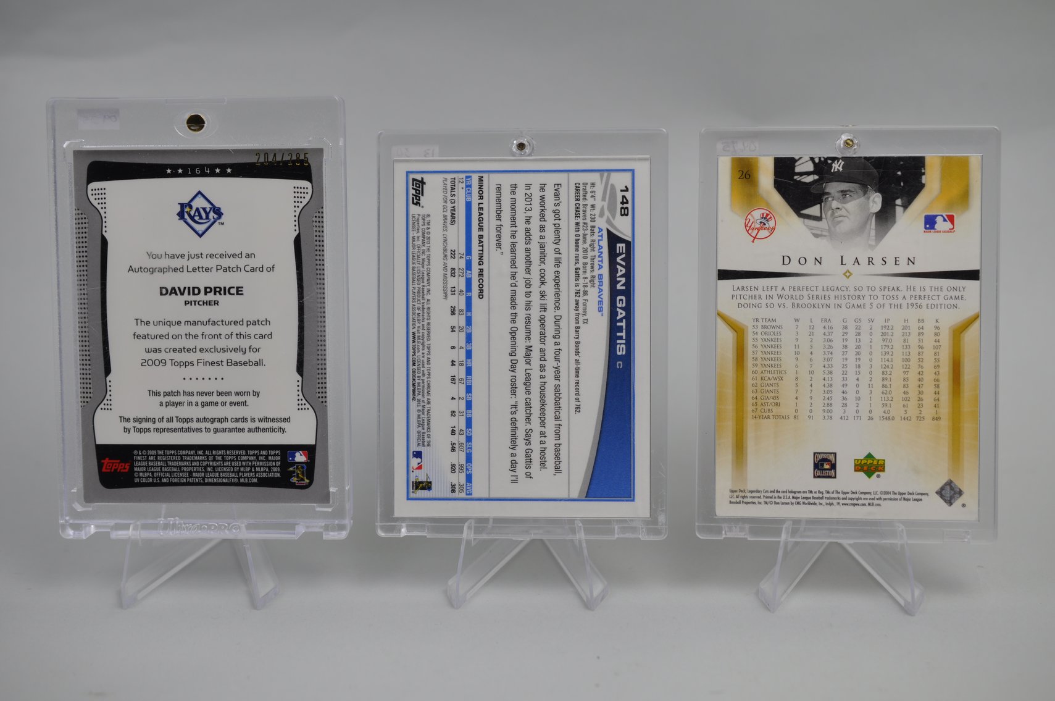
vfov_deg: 22.6
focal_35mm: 60
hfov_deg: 33.4
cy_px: 350
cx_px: 528
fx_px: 1756
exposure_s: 1/100
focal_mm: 40
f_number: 5
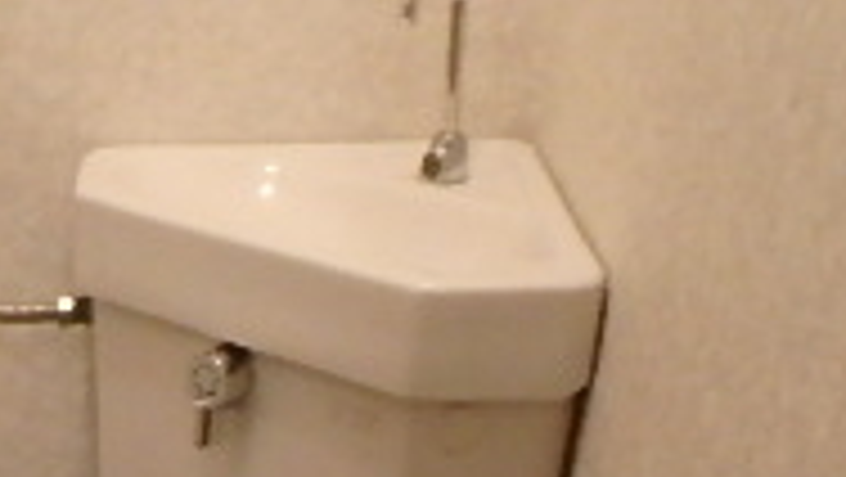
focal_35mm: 78
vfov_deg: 13.5
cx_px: -130
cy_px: 932
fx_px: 1751
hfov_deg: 24.9
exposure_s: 1/30
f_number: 3.5
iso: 640
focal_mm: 3.7
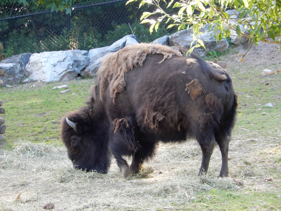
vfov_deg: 5.0
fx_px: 2427
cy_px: 106
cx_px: 140
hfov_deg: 6.6
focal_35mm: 299
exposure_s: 1/60
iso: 320
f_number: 6
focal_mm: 53.6
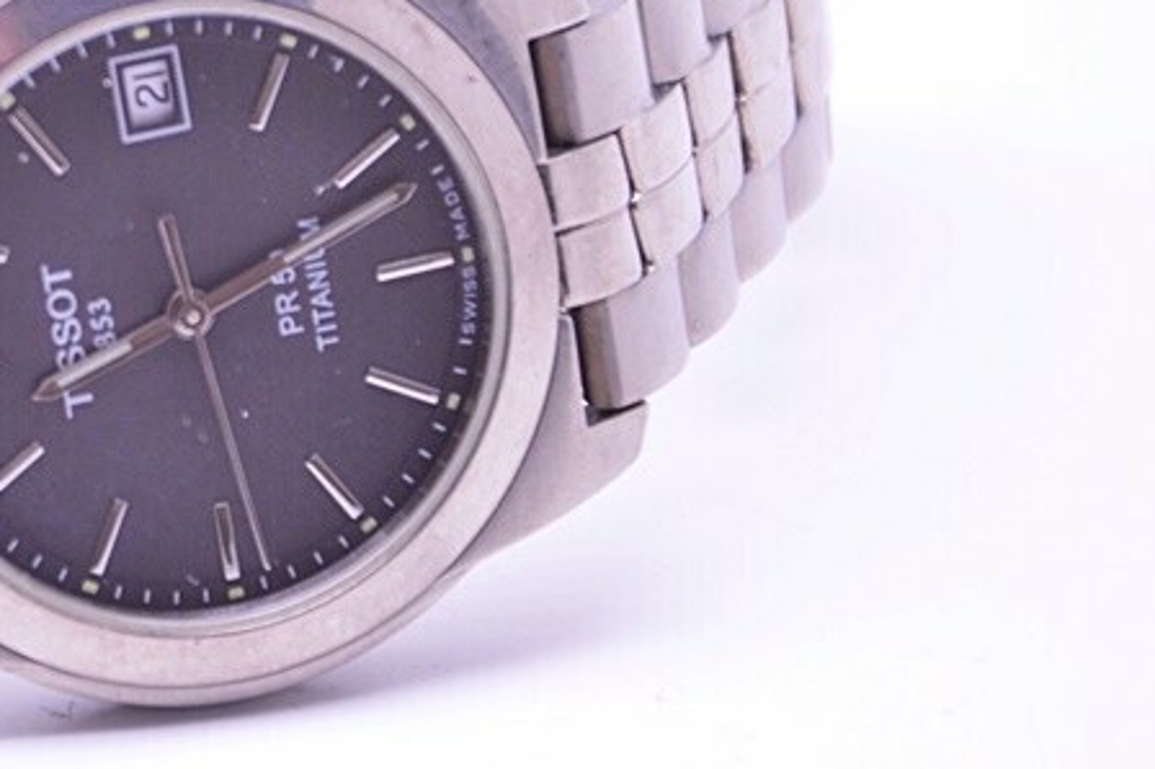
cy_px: 240
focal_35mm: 317
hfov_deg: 6.5
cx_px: 144
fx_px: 10163
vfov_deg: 4.3
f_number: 5.6
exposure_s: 1/80
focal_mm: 105
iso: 400
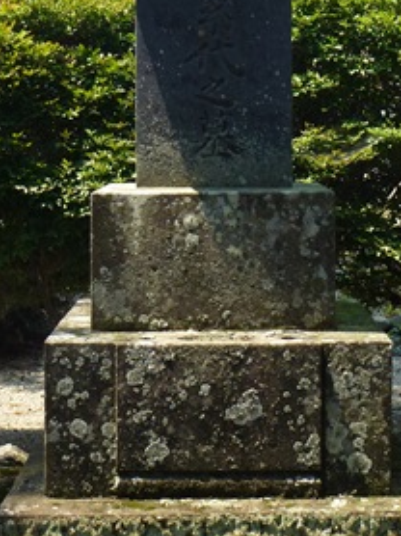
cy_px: 125
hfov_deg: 19.3
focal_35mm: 76
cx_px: 229
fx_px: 1176
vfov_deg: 25.3
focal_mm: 5.9
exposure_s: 1/200
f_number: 4
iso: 100
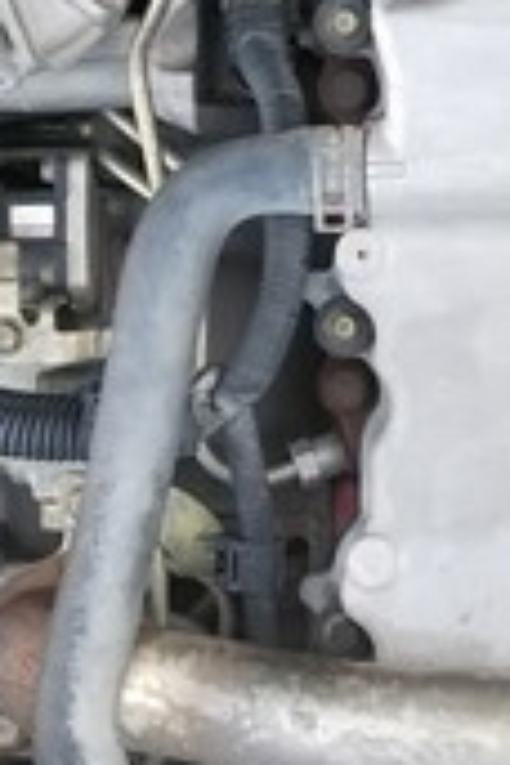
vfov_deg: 17.3
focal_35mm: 117
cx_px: 582
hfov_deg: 11.5
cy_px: 112
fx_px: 2486
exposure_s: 1/60
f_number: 2.2
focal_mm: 4
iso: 50
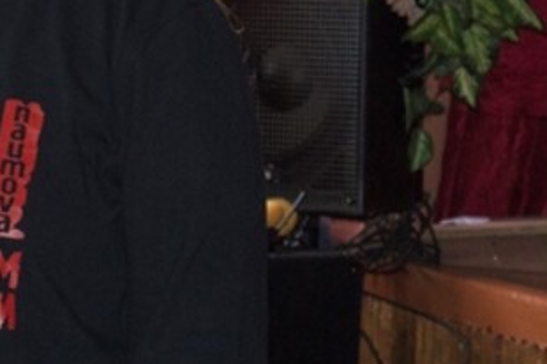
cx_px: 300
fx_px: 3597
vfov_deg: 5.8
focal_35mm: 237
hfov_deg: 8.7
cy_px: 57
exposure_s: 1/60
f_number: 5.6
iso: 1000
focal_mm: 50
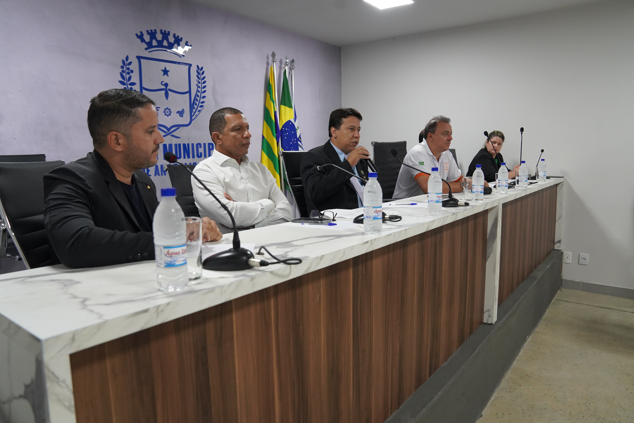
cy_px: 212
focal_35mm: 24
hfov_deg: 73.7
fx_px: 423
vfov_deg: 53.1
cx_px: 317
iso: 3200
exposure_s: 1/160
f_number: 4
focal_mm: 24
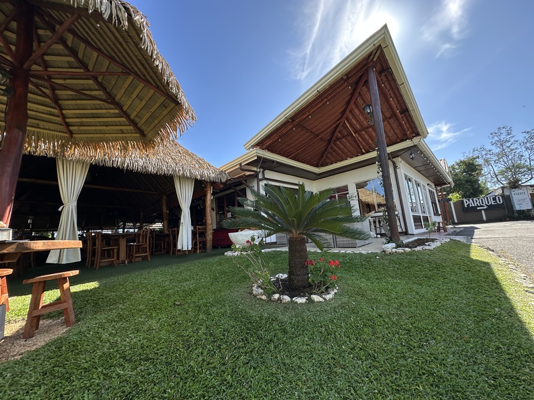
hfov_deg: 102.1
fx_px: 216
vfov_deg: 85.7
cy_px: 200
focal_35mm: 14
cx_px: 267
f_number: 2.2
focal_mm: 2.22
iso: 40
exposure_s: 1/527
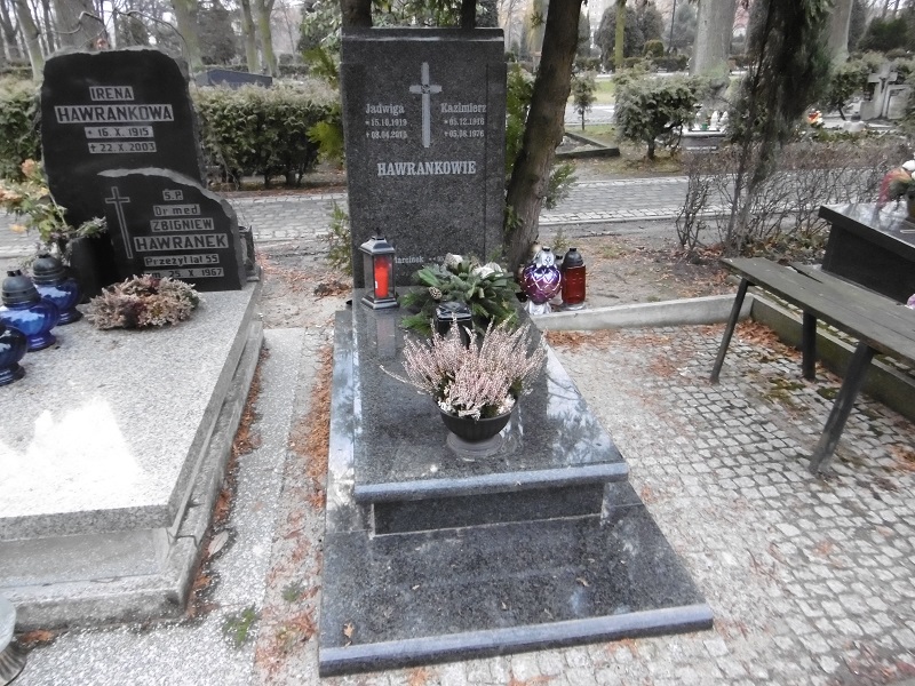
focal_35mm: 24
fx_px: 634
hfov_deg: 71.6
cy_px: 343
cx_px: 458
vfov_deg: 56.8
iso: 800
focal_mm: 4.3
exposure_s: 1/160
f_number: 3.1
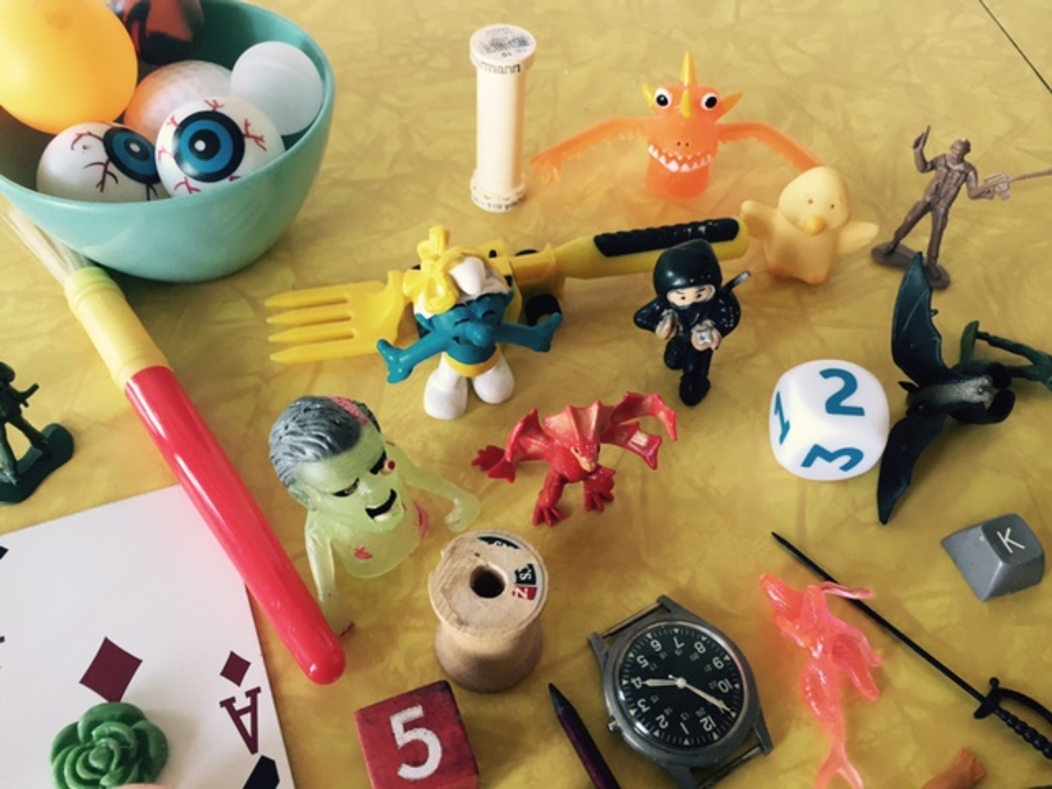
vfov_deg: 48.2
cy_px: 394
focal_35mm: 29
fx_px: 881
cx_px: 526
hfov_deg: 61.7
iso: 64
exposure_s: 1/30
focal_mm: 4.15
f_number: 2.2
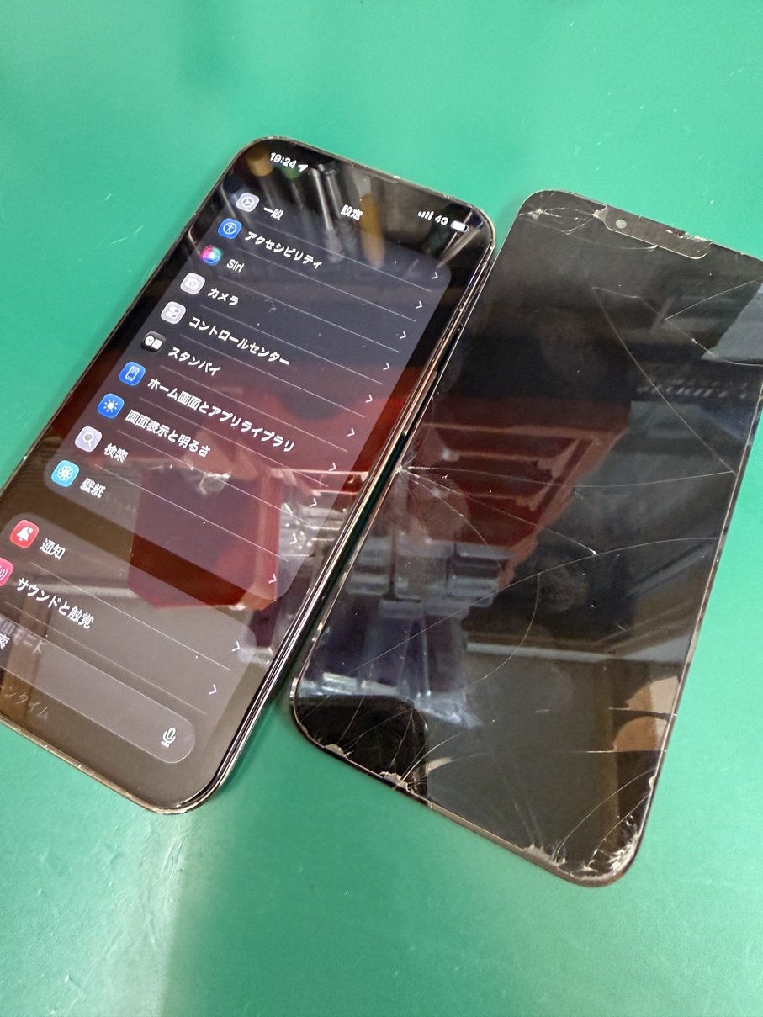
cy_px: 508
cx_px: 382
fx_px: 705
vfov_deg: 71.6
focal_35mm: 24
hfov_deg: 56.8
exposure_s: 1/50
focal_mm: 2.22
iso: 800
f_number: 2.2
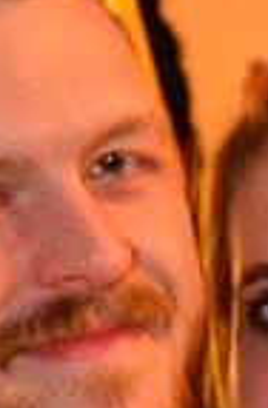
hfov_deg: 4.7
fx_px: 3247
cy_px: 785
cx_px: 241
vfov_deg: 7.0
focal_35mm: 288
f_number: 5.6
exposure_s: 1/13
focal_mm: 38
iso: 3200
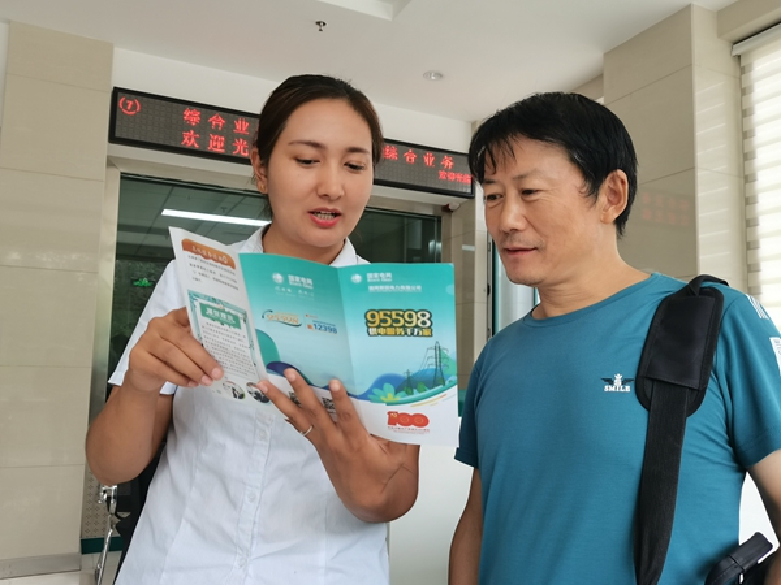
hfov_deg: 61.7
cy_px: 292
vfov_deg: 48.2
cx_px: 390
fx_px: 654
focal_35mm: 29
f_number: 1.8
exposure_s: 1/100
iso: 100
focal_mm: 5.58
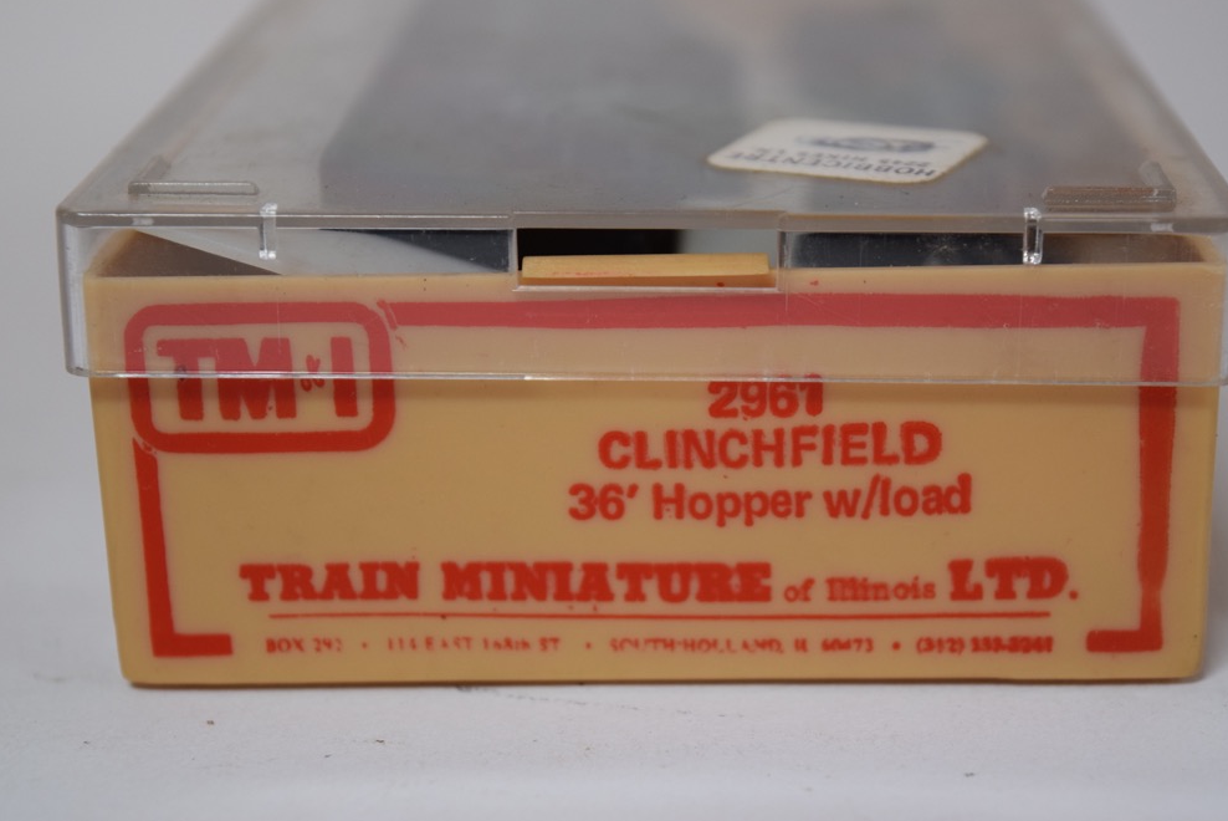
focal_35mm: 84
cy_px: 409
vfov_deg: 16.4
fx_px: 2850
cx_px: 620
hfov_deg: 24.3
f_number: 5.6
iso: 640
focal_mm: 55
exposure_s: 1/60
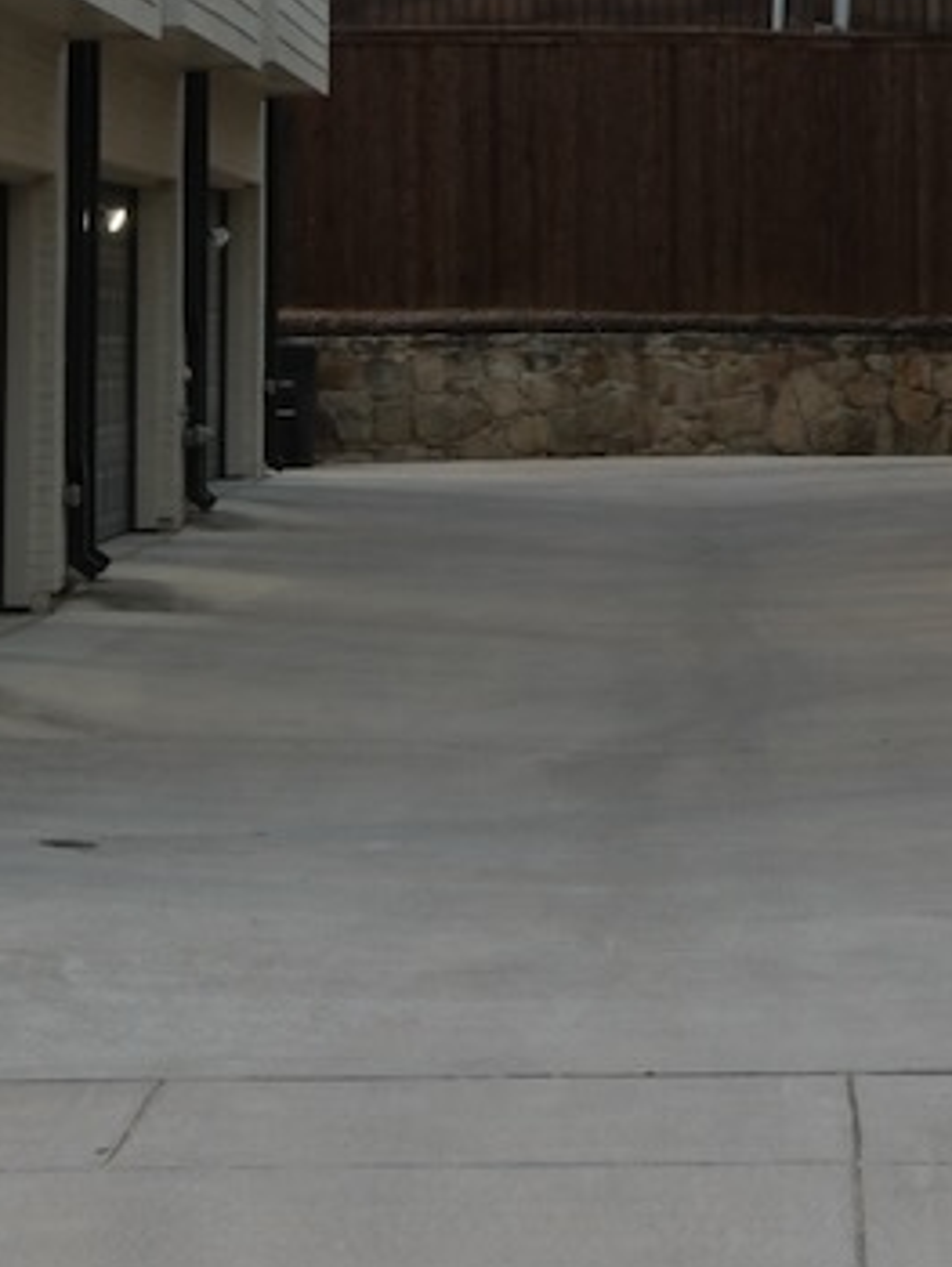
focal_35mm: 144
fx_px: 5274
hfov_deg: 10.3
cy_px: -159
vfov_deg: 13.4
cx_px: 644
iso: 640
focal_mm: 27.1
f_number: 6.4
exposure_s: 1/100
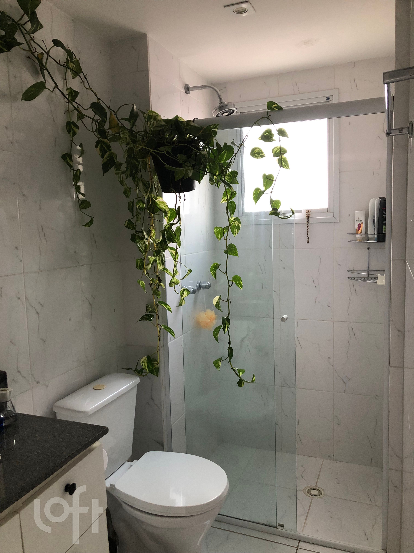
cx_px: 207
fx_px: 446
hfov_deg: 49.7
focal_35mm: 28
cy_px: 276
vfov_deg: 63.4
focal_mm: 3.99
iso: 64
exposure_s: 1/15
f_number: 1.8
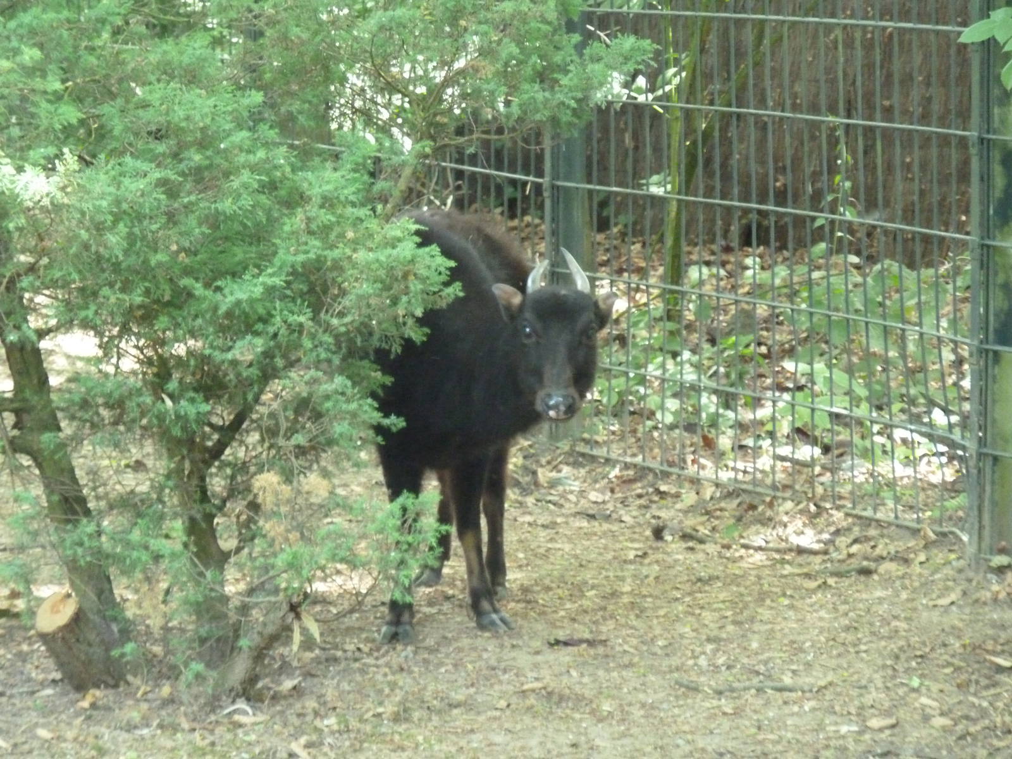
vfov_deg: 7.1
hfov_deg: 9.4
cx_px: 506
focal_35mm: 210
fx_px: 6139
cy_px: 380
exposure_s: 1/20
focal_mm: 34.4
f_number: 4.6
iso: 800
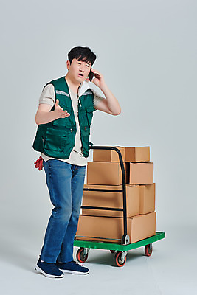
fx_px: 615
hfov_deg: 18.2
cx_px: 98
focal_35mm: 75
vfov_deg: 27.0
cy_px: 148
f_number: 14
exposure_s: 1/125
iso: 100
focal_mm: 75
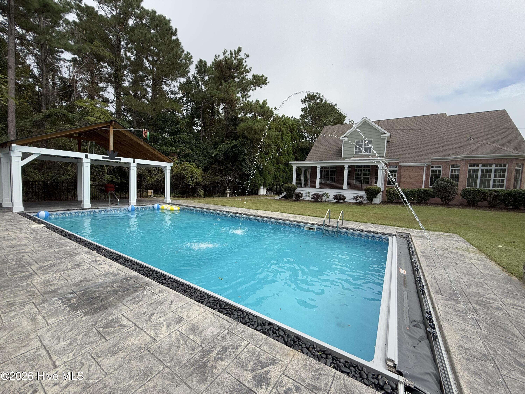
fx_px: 212
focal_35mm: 14
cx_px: 262
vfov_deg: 85.7
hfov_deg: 102.1
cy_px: 197
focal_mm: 2.22
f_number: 2.2
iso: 50
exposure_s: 1/1613
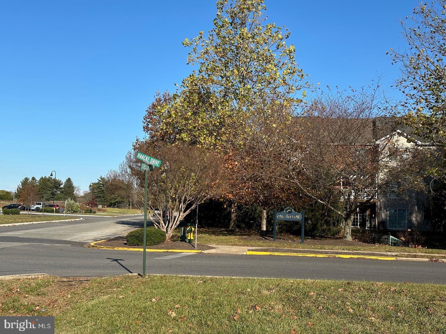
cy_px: 167
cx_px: 223
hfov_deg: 39.7
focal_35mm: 48
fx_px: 618
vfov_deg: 30.3
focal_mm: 6.86
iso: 64
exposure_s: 1/4184
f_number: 1.78
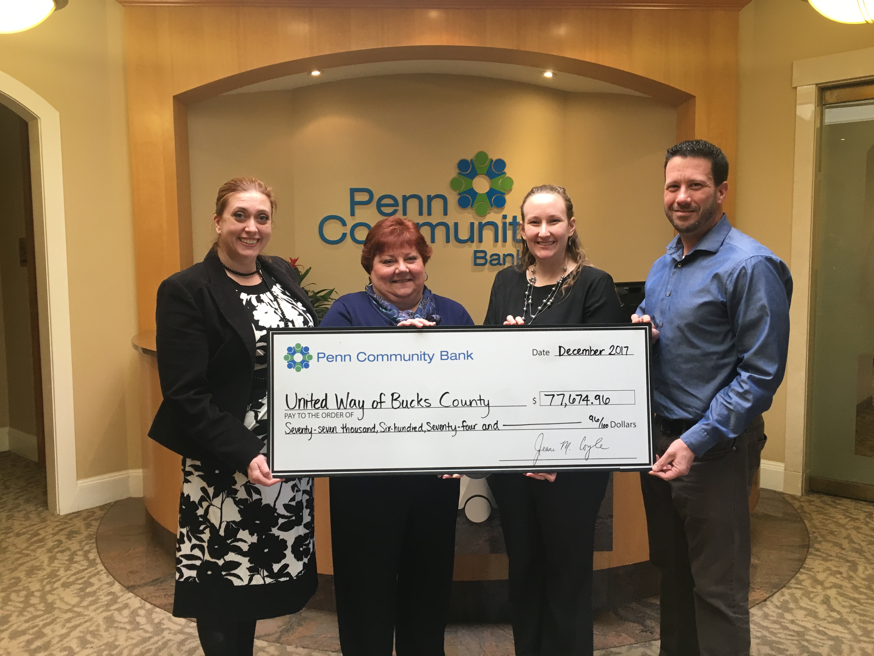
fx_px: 732
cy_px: 328
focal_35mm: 29
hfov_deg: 61.7
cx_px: 437
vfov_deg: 48.2
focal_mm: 4.15
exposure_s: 1/30
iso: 40
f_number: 2.2
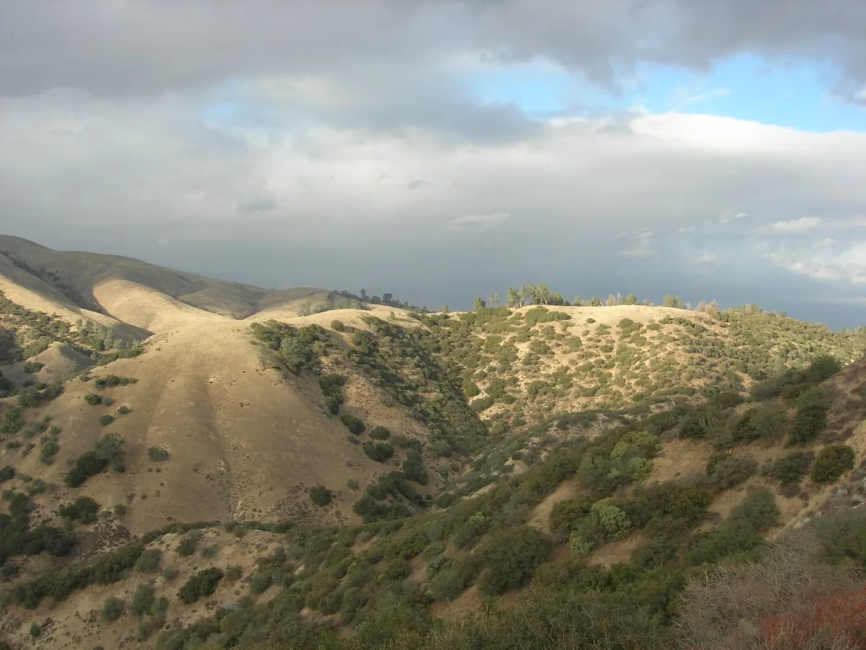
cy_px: 325
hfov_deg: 49.0
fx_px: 951
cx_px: 433
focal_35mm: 38
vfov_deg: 37.7
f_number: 4.8
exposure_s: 1/245
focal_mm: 7.8
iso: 64
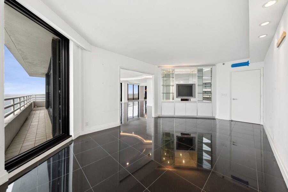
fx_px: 96
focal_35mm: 12
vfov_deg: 89.9
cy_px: 96
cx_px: 144
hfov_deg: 112.7
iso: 100
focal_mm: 12
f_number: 8
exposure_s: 1/2.5
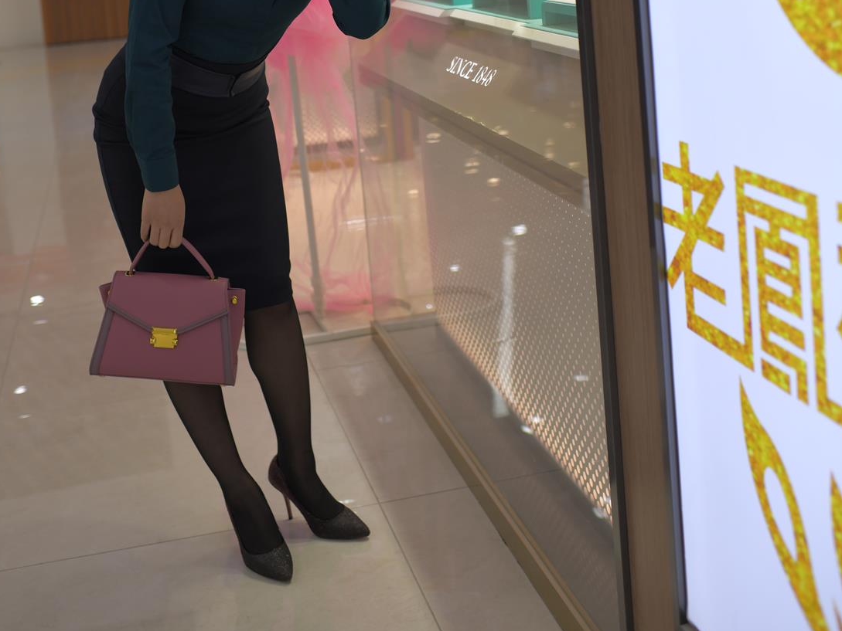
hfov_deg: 37.5
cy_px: 12
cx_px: 418
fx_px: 1241
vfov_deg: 27.1
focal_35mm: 51
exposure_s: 1/320
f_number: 3.2
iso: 320
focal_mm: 35
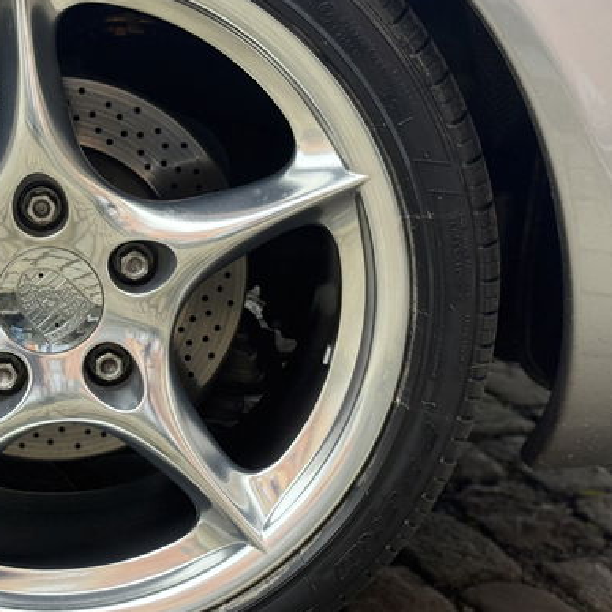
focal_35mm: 84
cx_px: 80
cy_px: 338
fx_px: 1680
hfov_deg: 20.3
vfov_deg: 20.6
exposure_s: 1/242
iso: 160
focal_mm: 6.76
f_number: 1.78
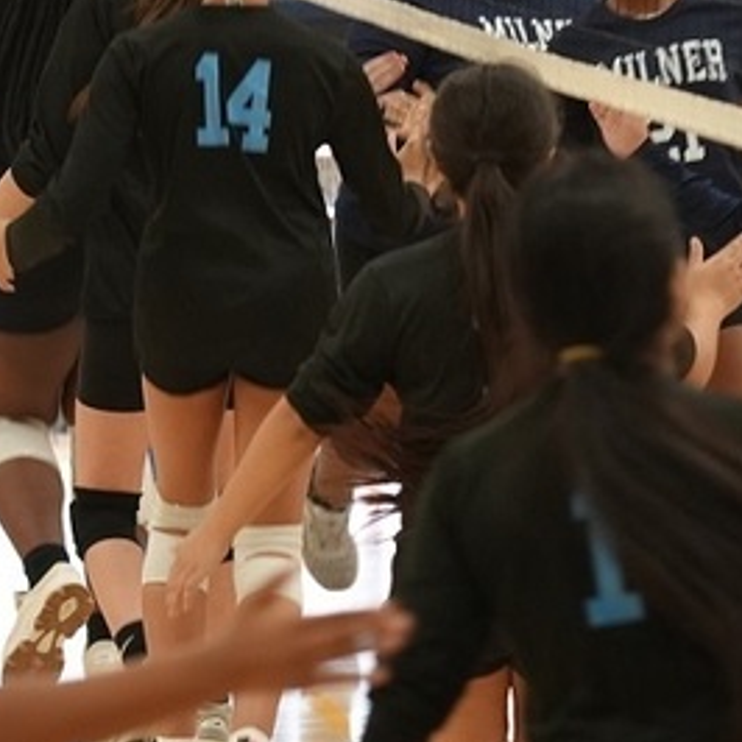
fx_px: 8367
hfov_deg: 5.1
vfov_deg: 5.1
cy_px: 346
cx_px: 580
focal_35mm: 345
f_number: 4
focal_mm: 135
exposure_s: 1/160
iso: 3200
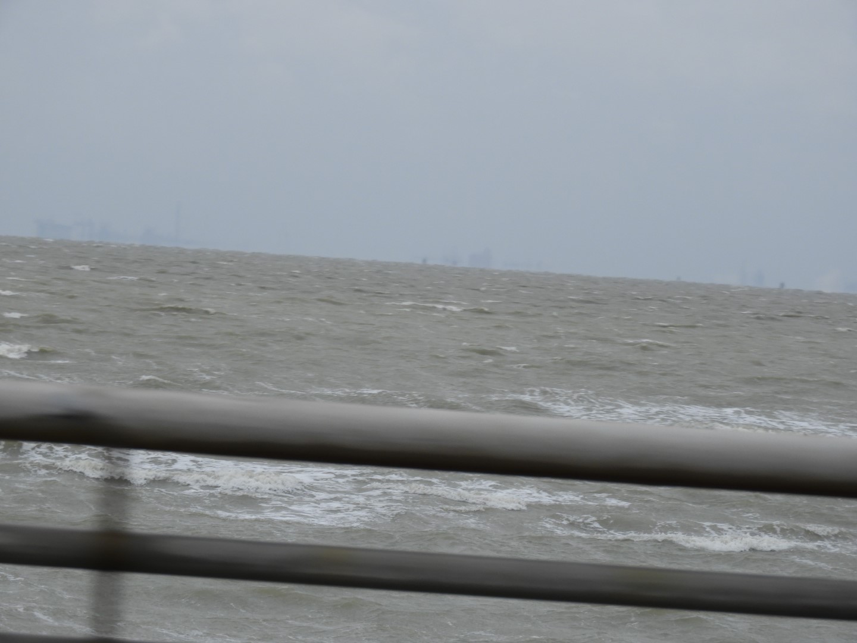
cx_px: 428
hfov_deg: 9.0
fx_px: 5447
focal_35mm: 220
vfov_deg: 6.8
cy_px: 322
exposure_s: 1/400
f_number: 5.3
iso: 100
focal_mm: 39.4
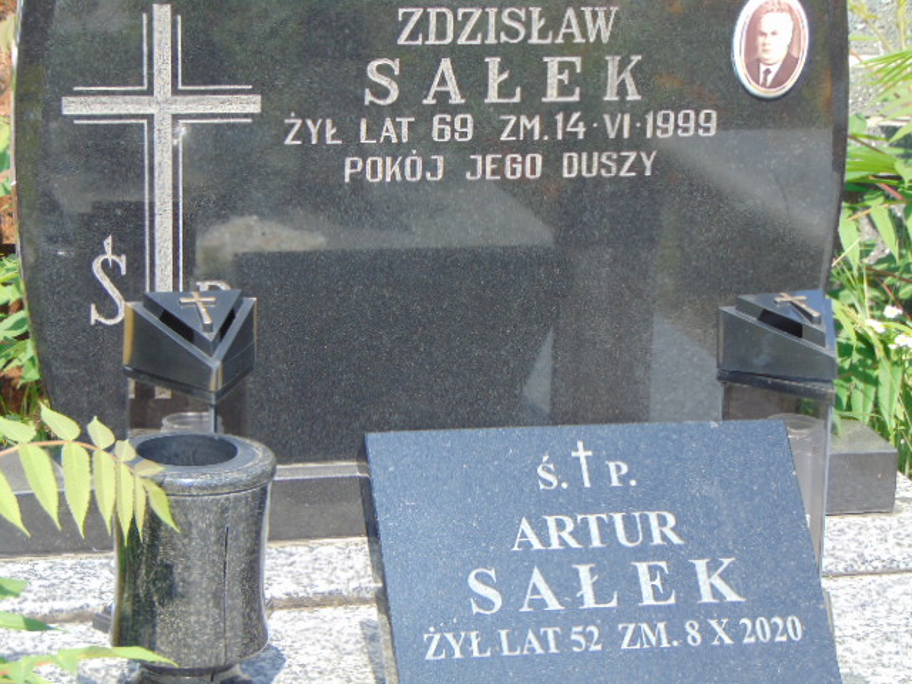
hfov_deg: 18.2
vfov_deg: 13.7
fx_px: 2845
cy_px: 342
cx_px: 456
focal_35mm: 108
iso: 80
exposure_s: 1/250
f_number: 3.9
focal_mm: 19.4
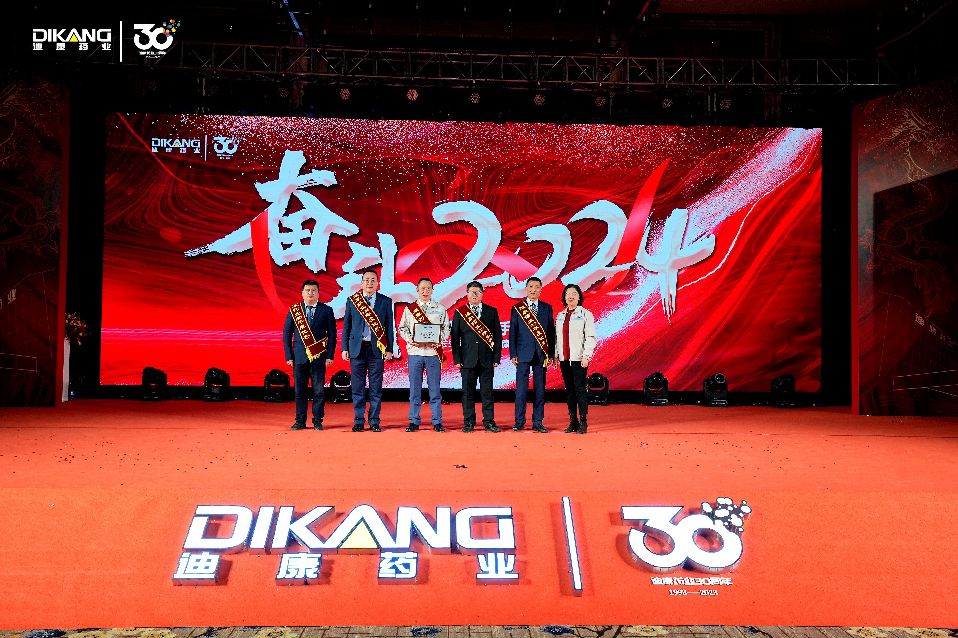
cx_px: 479
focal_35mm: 29
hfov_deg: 63.7
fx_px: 772
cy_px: 319
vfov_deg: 44.9
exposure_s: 1/80
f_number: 6.3
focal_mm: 29
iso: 800
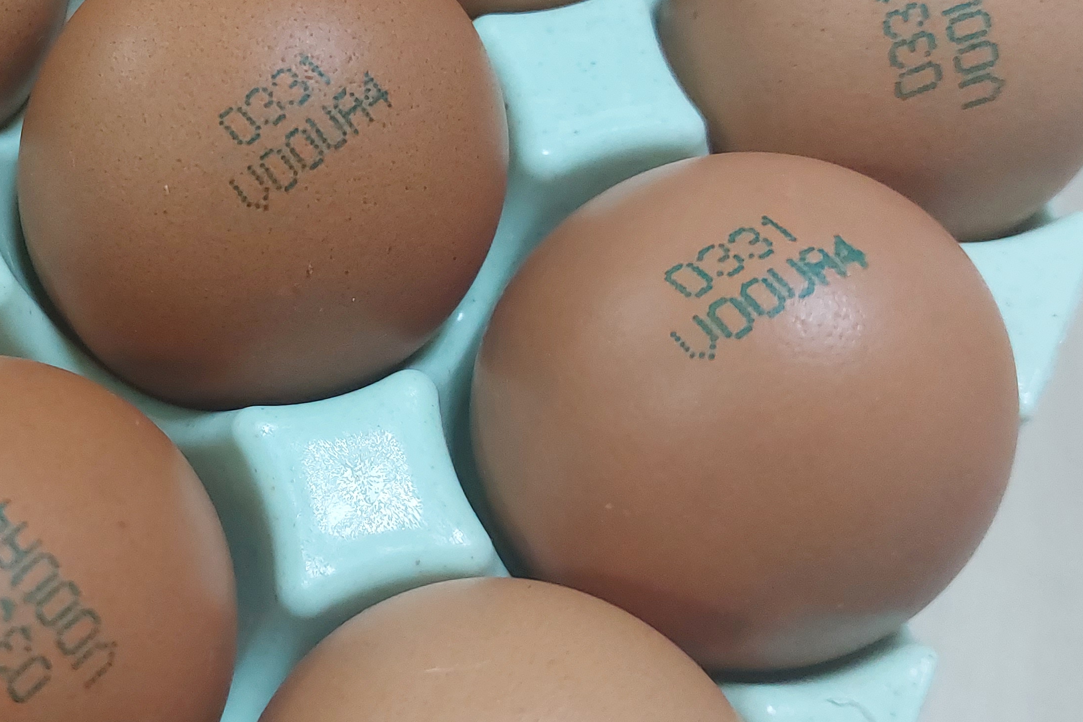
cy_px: 314
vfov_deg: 24.6
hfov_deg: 35.1
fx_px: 1654
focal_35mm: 55
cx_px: 214
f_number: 1.8
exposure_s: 1/120
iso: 320
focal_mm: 5.23
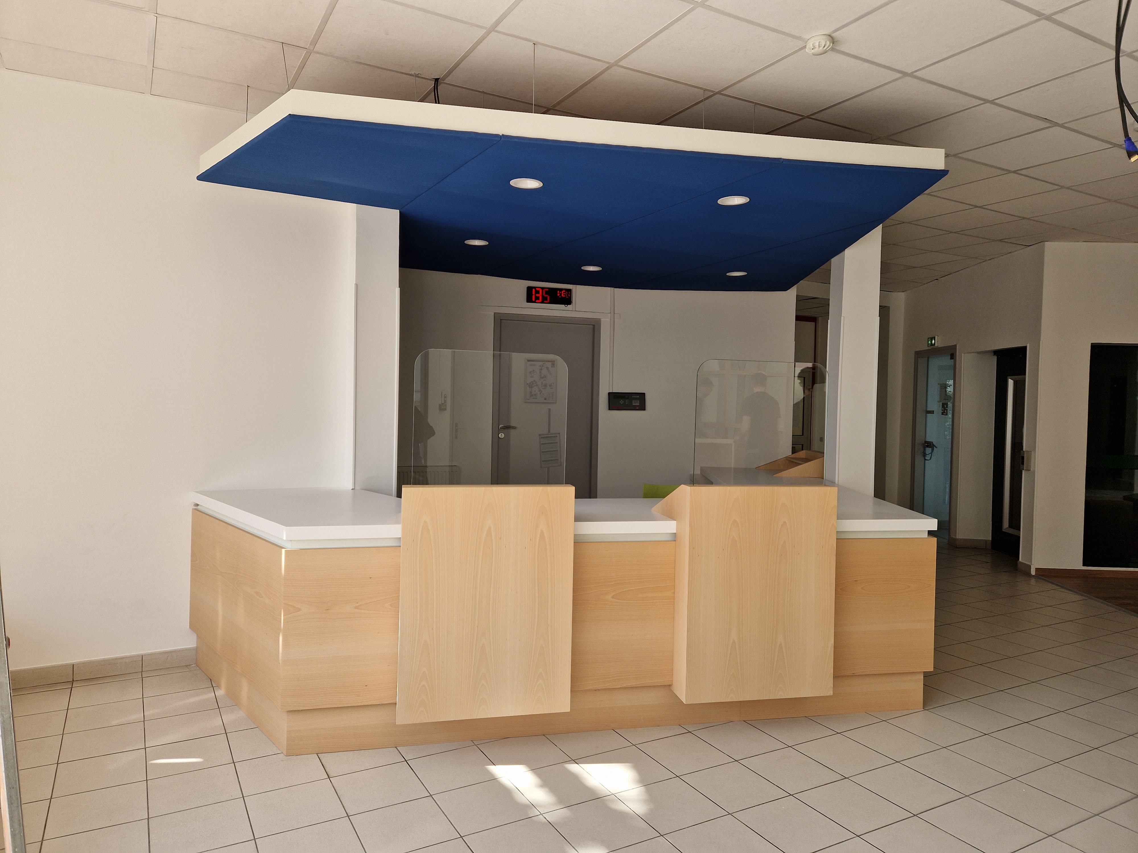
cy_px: 426
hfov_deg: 73.9
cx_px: 569
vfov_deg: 58.9
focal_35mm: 23
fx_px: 756
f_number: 1.8
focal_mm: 5.4
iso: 50
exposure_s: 1/186
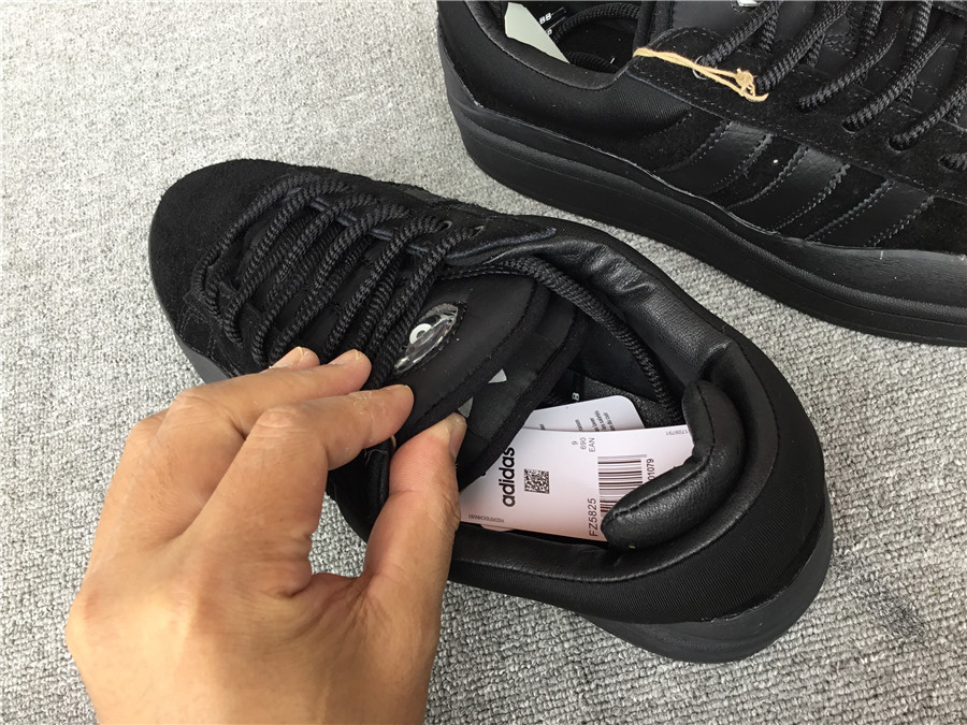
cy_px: 362
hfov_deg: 58.4
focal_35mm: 31
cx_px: 484
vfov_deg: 45.4
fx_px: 866
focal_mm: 3.3
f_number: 2.4
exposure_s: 1/50
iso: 25
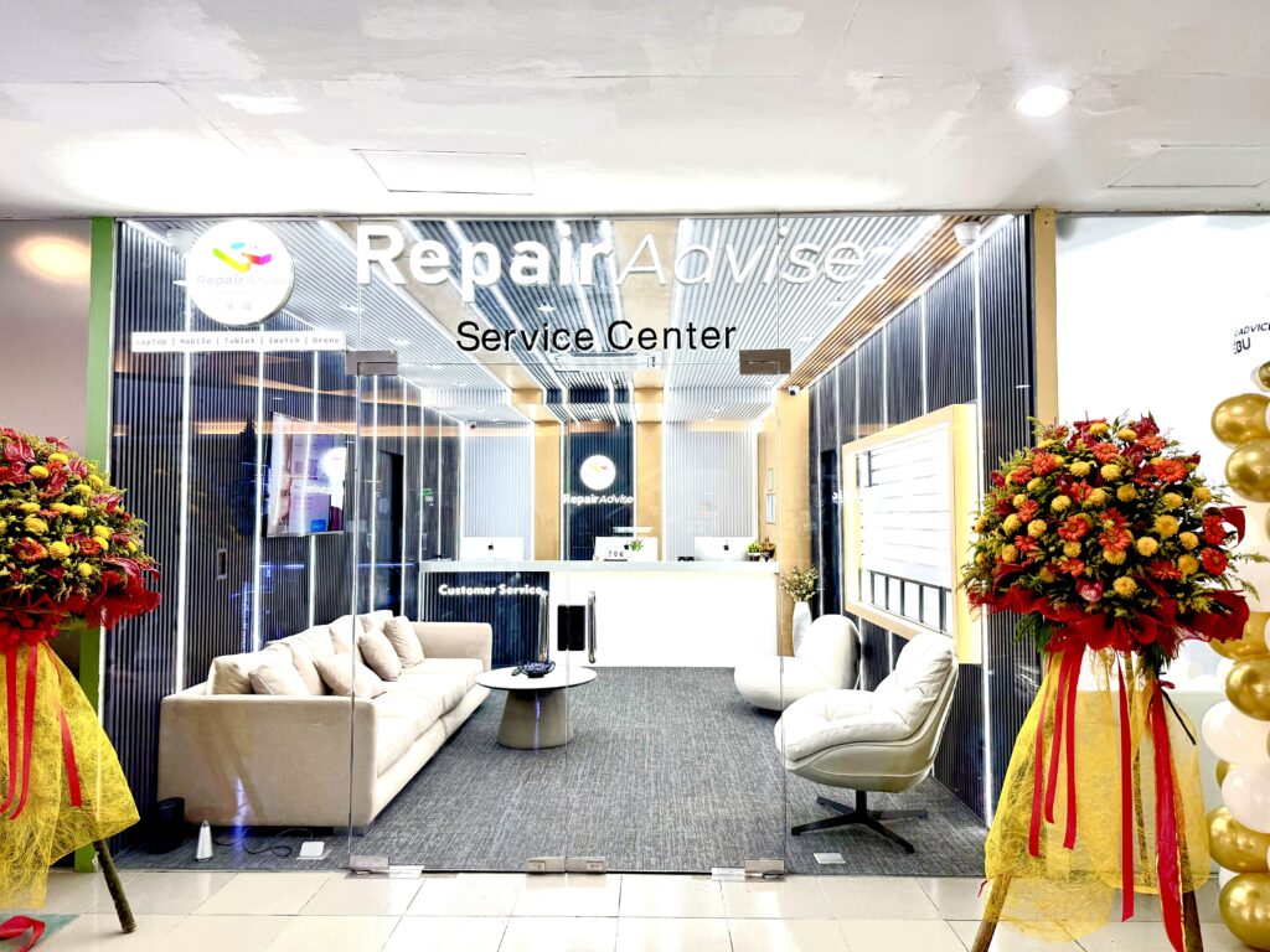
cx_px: 635
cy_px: 476
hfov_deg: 71.6
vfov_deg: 56.8
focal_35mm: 24
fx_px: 881
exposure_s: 1/270
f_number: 1.78
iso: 100
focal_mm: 6.76
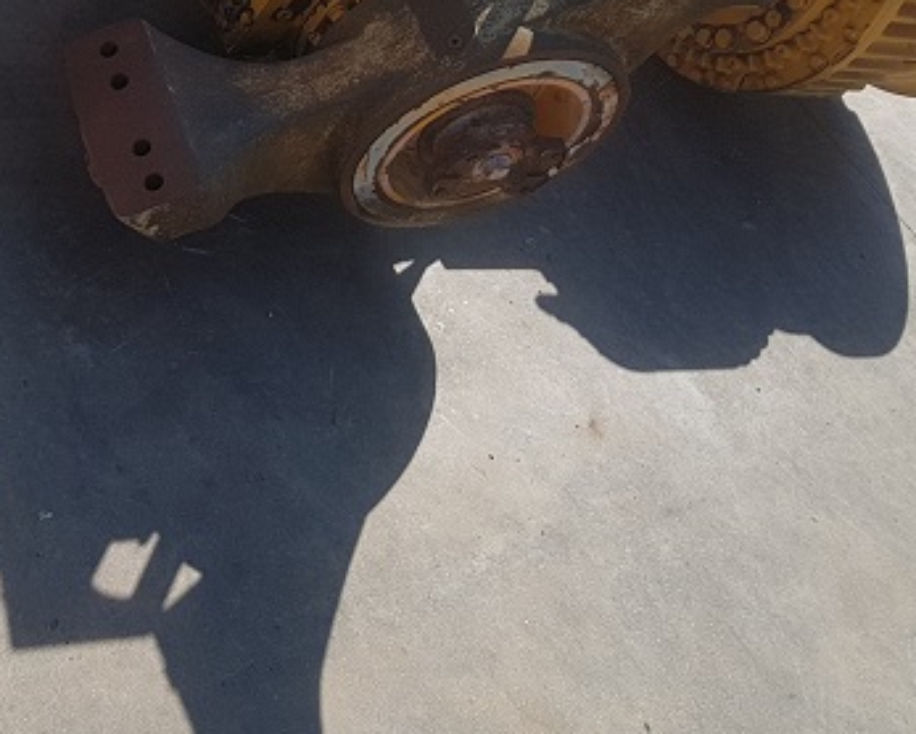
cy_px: 186
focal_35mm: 59
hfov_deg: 31.2
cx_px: 191
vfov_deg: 25.5
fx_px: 1600
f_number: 1.7
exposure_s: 1/1740
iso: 40
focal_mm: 4.2
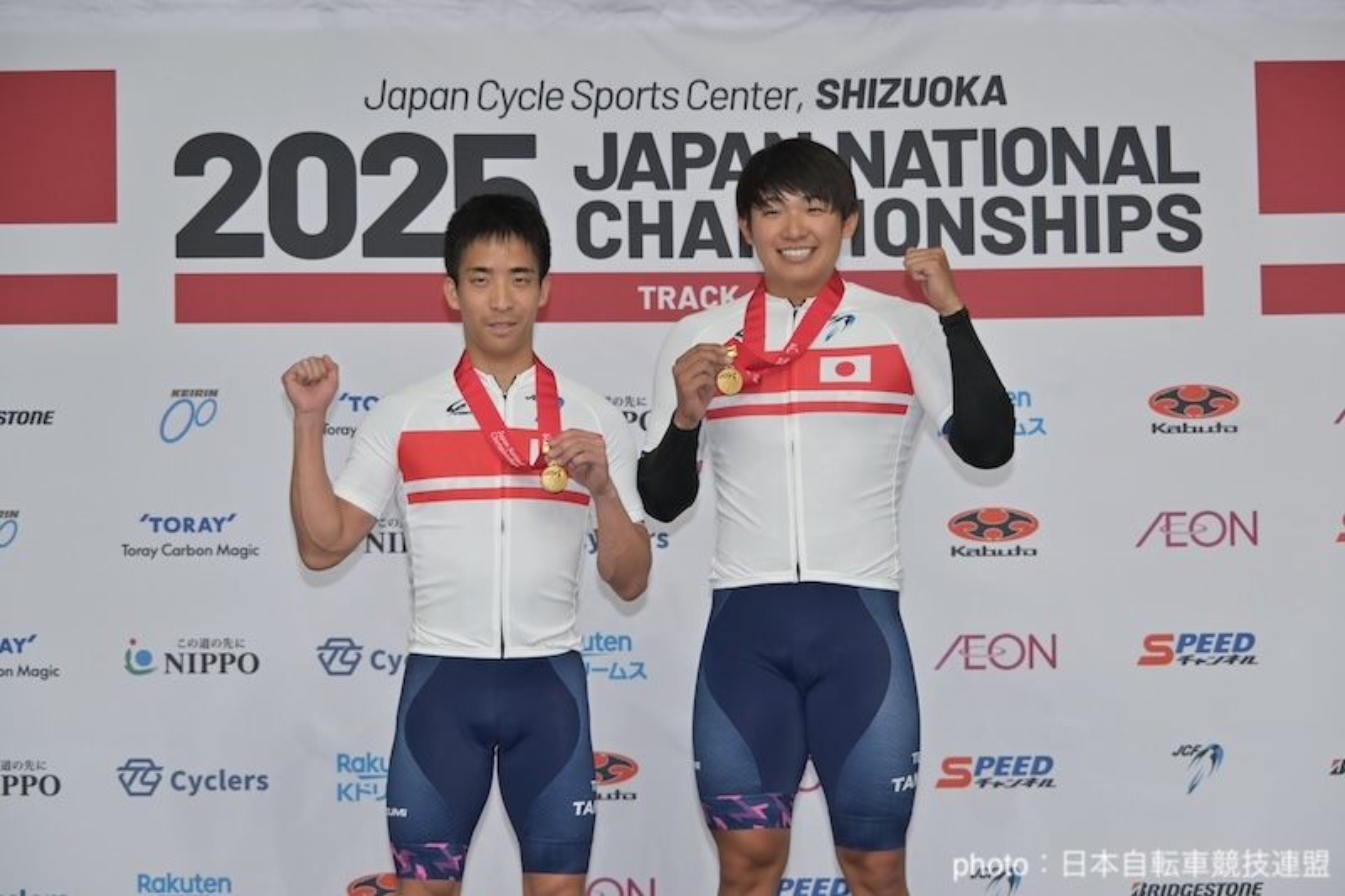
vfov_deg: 13.0
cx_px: 672
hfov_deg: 19.5
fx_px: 3922
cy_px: 448
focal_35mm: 105
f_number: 6.3
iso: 500
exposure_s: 1/160
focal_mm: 105
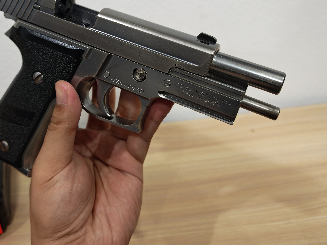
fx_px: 331
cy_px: 67
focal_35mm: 35
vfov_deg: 39.8
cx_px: 109
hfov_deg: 51.7
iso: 400
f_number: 2
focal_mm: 6.83
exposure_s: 1/100
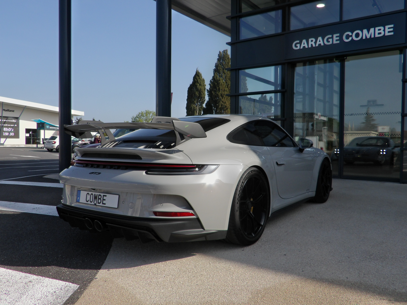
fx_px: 329
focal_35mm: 28
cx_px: 204
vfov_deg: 49.7
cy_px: 152
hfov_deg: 63.4
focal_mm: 5.1
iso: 100
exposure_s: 1/353
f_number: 4.3
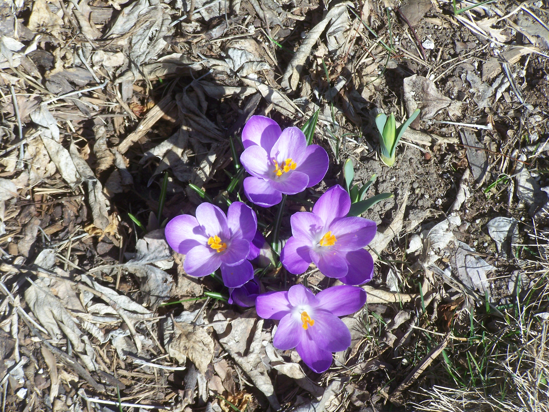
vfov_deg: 8.8
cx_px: 274
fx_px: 2680
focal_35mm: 169
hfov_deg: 11.7
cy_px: 206
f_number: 4.5
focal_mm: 28
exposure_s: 1/320
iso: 64
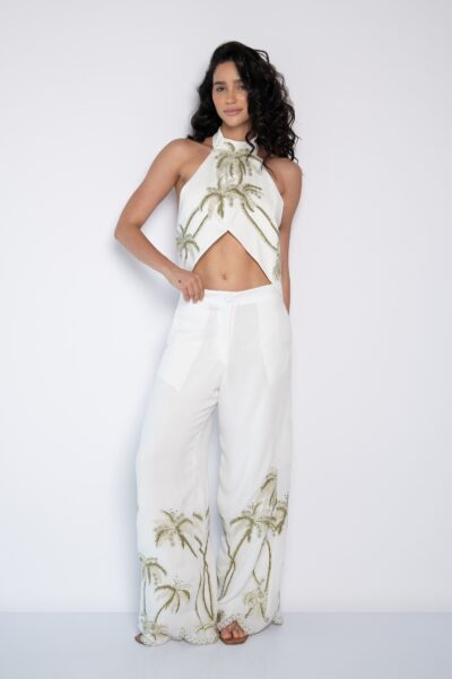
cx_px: 226
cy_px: 340
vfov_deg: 41.1
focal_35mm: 48
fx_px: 905
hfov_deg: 28.0
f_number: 4.5
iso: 200
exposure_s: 1/125
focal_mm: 48
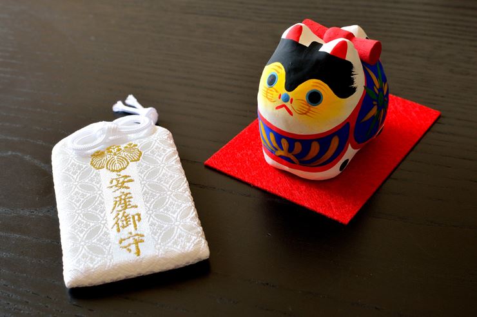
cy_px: 158
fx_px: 695
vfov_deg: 25.7
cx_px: 238
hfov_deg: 37.9
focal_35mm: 52
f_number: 10
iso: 800
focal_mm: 35
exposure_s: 1/30
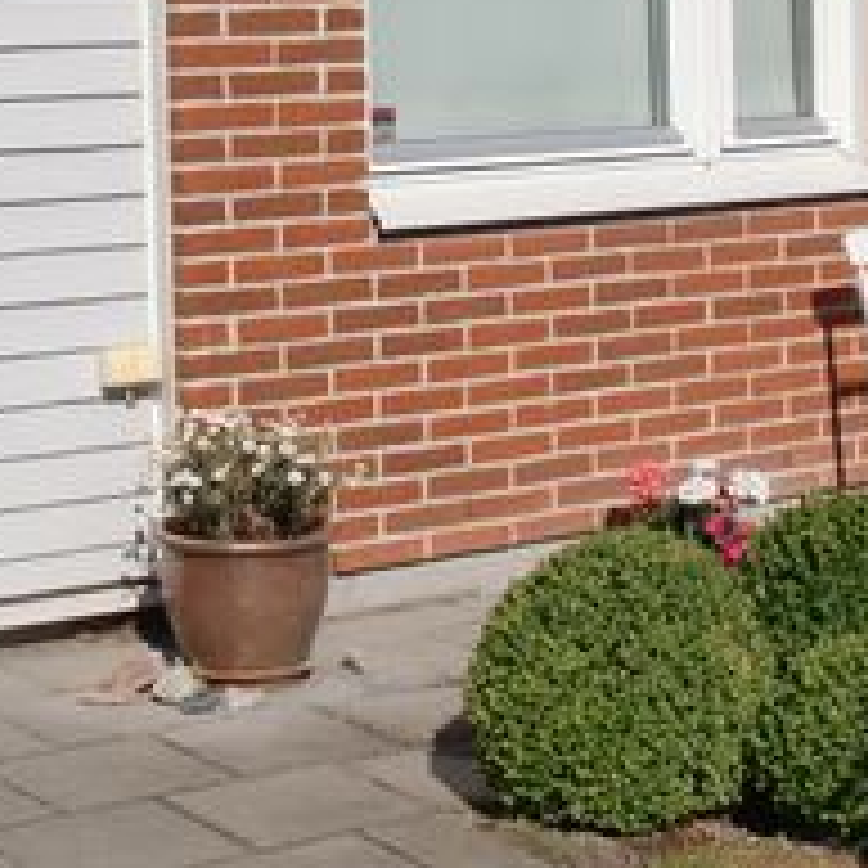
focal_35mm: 99
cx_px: 382
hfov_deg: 17.6
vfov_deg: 17.4
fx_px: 2809
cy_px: 153
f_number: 7.9
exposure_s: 1/400
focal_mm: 6.3
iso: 64
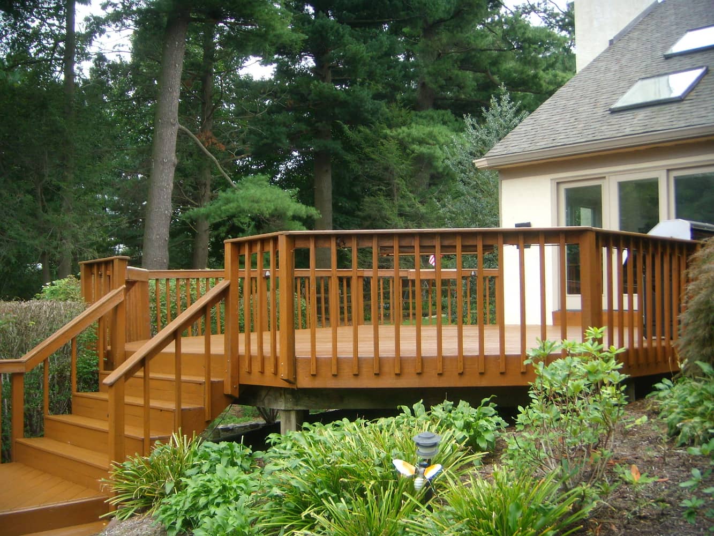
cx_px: 357
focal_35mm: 38
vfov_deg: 37.7
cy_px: 268
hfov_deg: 49.0
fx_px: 784
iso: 64
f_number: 3.5
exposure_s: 1/97.1
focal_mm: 6.4
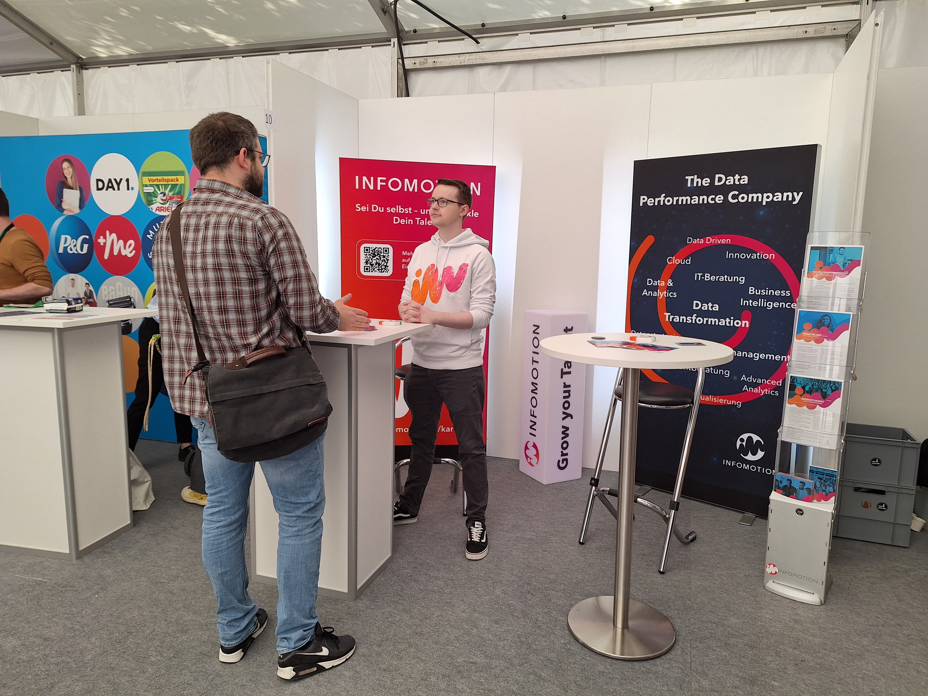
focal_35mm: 23
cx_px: 464
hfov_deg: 73.9
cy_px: 348
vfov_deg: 58.9
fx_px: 617
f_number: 1.8
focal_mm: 5.54
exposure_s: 1/187
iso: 40
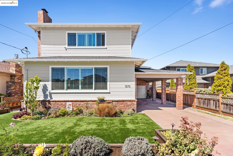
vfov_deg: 70.4
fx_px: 110
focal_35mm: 17
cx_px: 116
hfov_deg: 93.3
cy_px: 78
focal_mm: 17
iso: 200
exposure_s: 1/60
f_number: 9
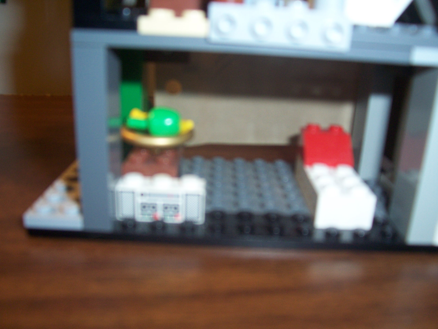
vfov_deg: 41.8
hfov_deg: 54.0
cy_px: 164
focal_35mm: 34
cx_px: 219
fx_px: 430
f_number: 2.7
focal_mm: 5.6
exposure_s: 1/60
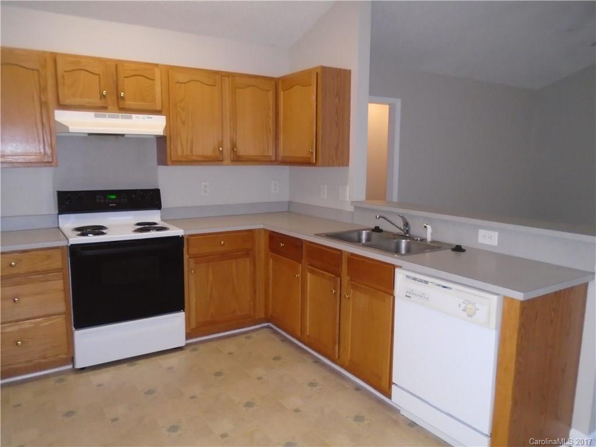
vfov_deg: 53.1
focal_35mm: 26
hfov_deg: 67.3
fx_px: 448
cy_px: 224
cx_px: 298
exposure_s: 1/30
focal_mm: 4.6
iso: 400
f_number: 3.2
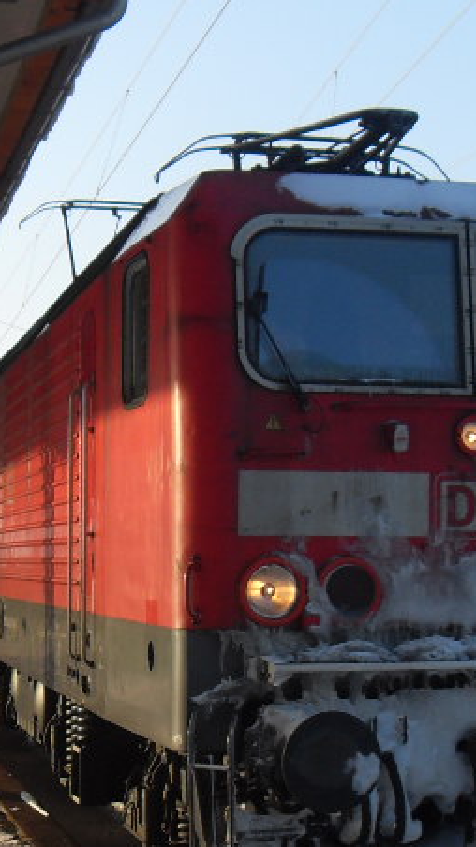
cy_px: 476
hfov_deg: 14.3
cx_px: 350
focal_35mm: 84
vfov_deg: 25.3
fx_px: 1886
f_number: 7
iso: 80
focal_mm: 6.3
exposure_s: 1/125
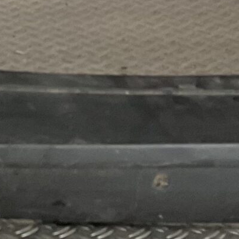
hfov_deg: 10.5
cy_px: -103
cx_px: -65
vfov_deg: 10.4
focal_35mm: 163
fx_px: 1273
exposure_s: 1/50
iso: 50
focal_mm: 3
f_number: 1.8
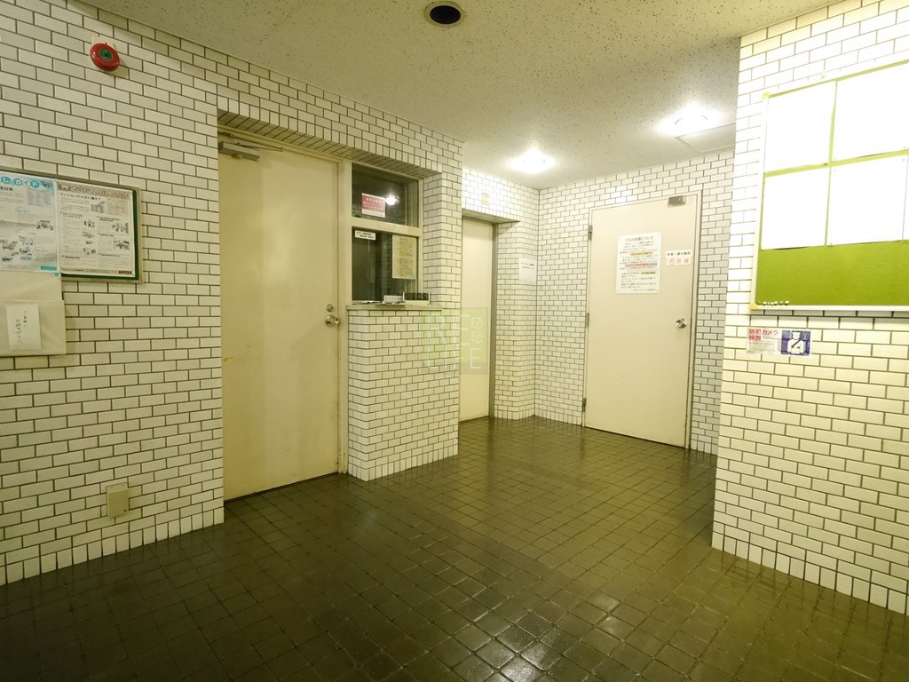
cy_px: 341
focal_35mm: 18
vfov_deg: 71.6
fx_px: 473
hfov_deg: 87.8
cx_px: 454
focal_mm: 9
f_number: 4
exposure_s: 1/40
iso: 3200
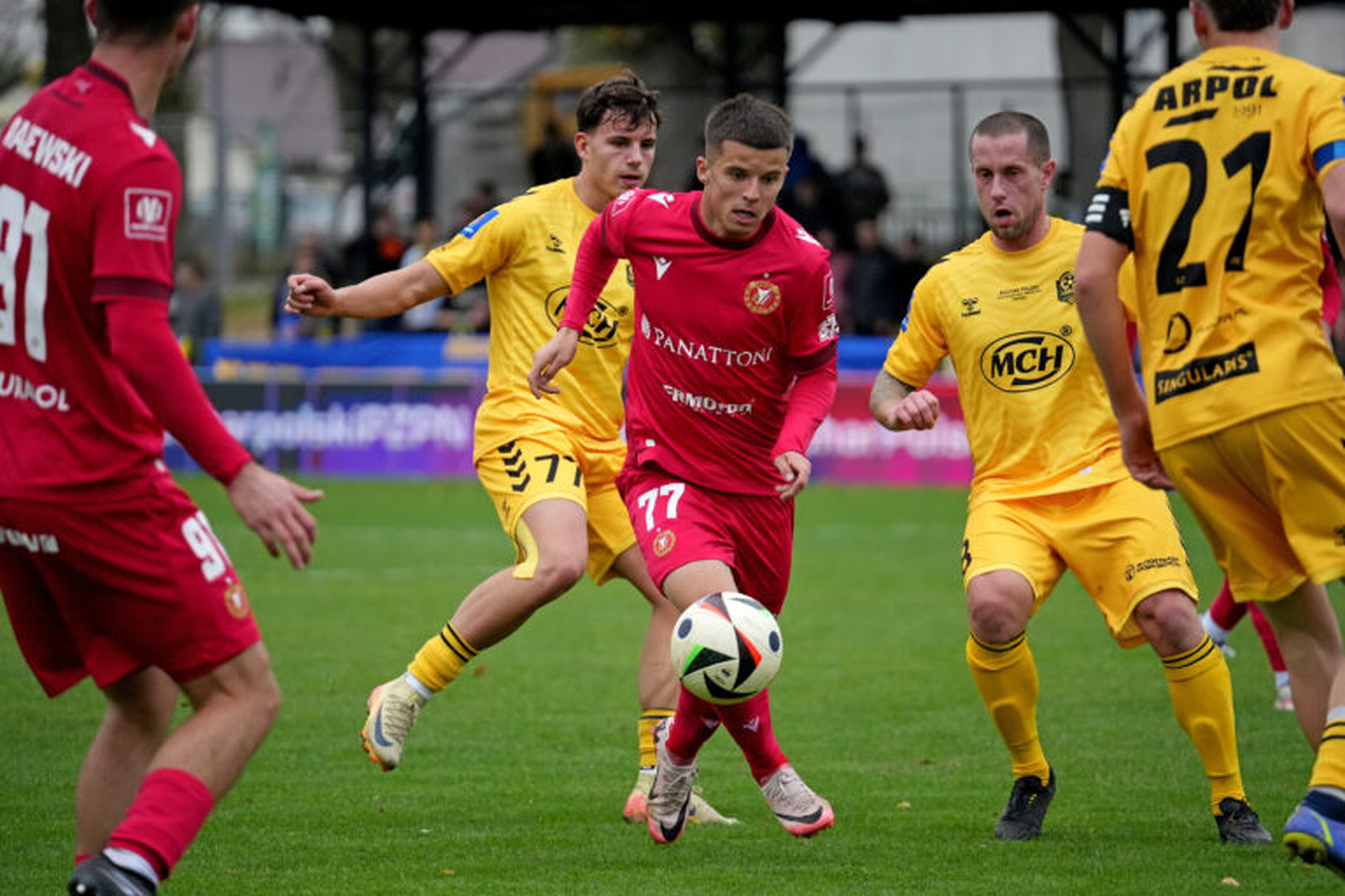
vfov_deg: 4.0
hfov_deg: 6.0
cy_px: 448
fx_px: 12933
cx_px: 672
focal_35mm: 346
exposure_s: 1/1600
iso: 5000
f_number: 6.3
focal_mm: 346.2
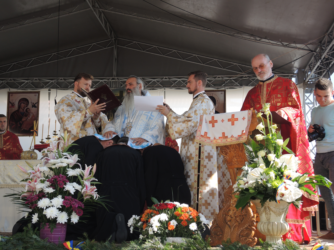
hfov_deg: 38.2
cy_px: 125
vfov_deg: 29.1
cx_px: 167
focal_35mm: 50
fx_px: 482
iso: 100
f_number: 2.8
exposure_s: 1/500
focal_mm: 11
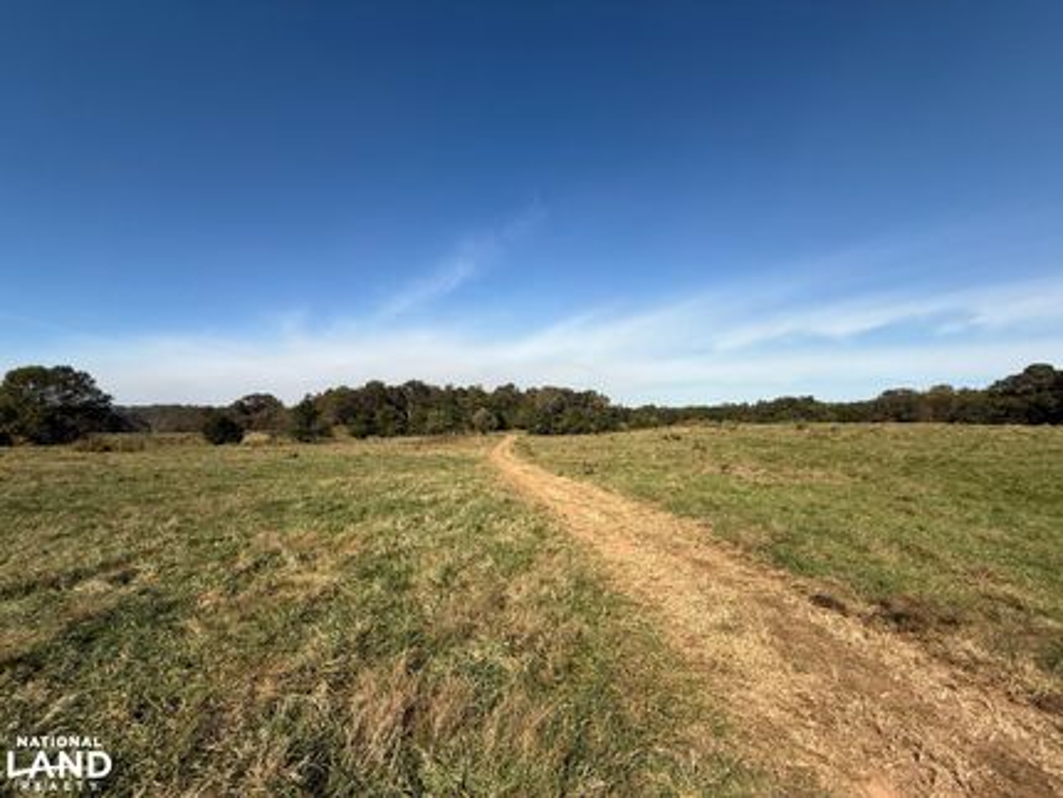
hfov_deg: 102.0
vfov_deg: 85.7
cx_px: 532
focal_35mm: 14
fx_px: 430
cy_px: 399
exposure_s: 1/2717
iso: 50
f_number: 2.2
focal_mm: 2.22
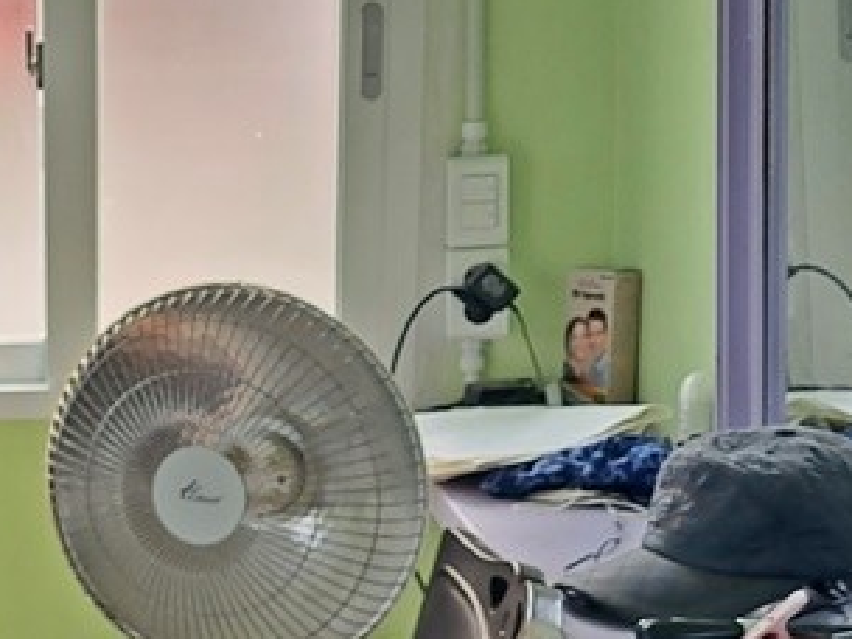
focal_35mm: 79
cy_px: 496
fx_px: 1944
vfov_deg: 18.5
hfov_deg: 22.8
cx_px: -154
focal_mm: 5.23
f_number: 1.8
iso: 25
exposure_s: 1/130
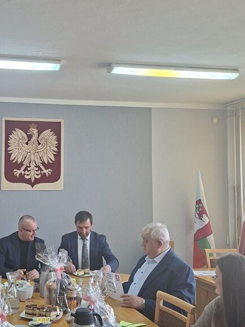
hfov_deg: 33.8
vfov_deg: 45.8
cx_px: 40
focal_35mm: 41
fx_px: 387
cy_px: 162
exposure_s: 1/100
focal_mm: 5.54
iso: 160
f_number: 1.8
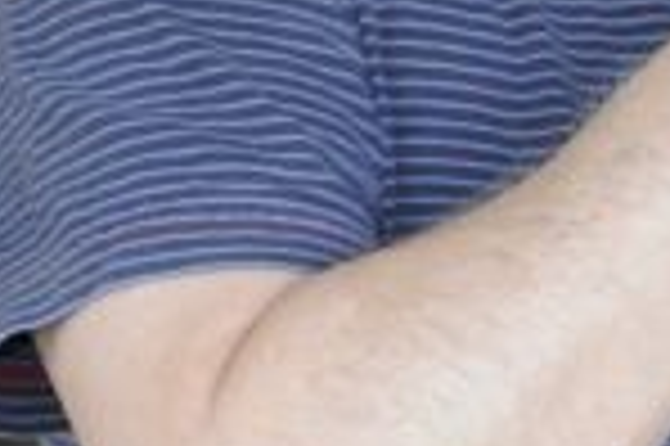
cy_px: -457
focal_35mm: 226
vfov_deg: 5.9
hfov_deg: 8.8
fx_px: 4201
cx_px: 1187
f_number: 9
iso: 1600
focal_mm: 28
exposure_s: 1/250
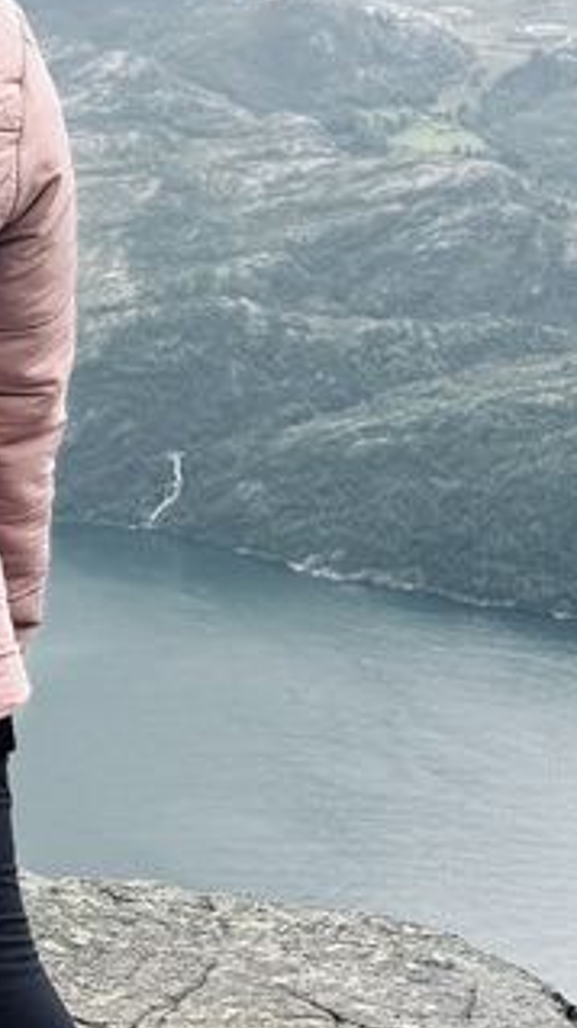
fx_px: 2289
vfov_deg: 25.2
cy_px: 319
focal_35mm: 84
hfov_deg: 13.7
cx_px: -232
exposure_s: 1/6410
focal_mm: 6.76
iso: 80
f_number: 1.78
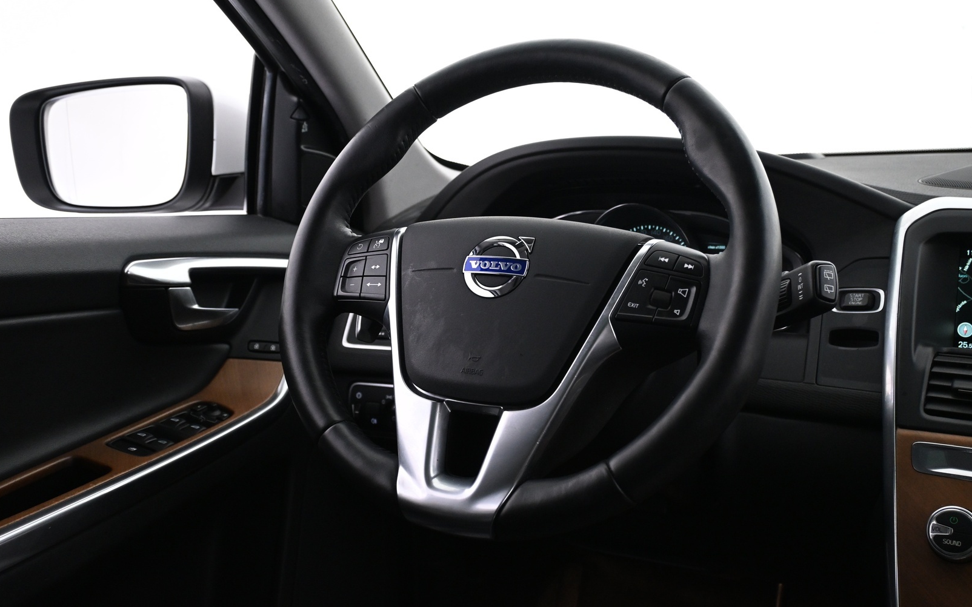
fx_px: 941
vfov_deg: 35.8
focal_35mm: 36
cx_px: 484
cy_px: 281
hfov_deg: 54.6
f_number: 4.2
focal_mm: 23
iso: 1600
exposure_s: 1/30
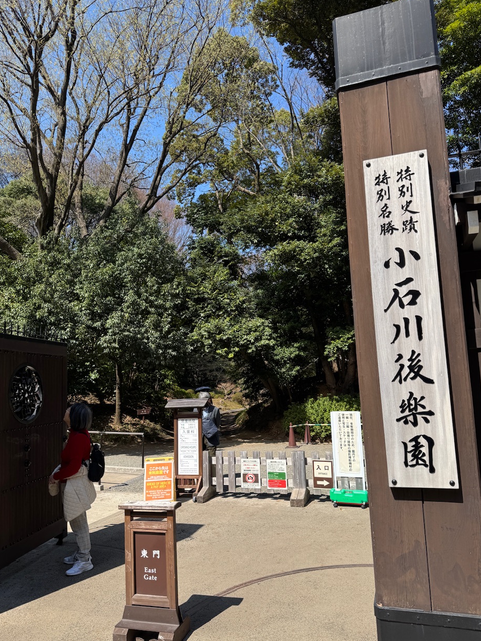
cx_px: 236
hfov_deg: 54.9
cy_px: 328
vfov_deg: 69.4
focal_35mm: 25
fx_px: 463
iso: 80
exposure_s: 1/3096
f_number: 1.78
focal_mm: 6.76
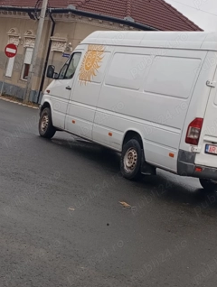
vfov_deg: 25.9
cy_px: 137
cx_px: 127
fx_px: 624
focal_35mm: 75
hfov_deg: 19.7
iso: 57
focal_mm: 3.98
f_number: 1.8
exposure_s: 1/120
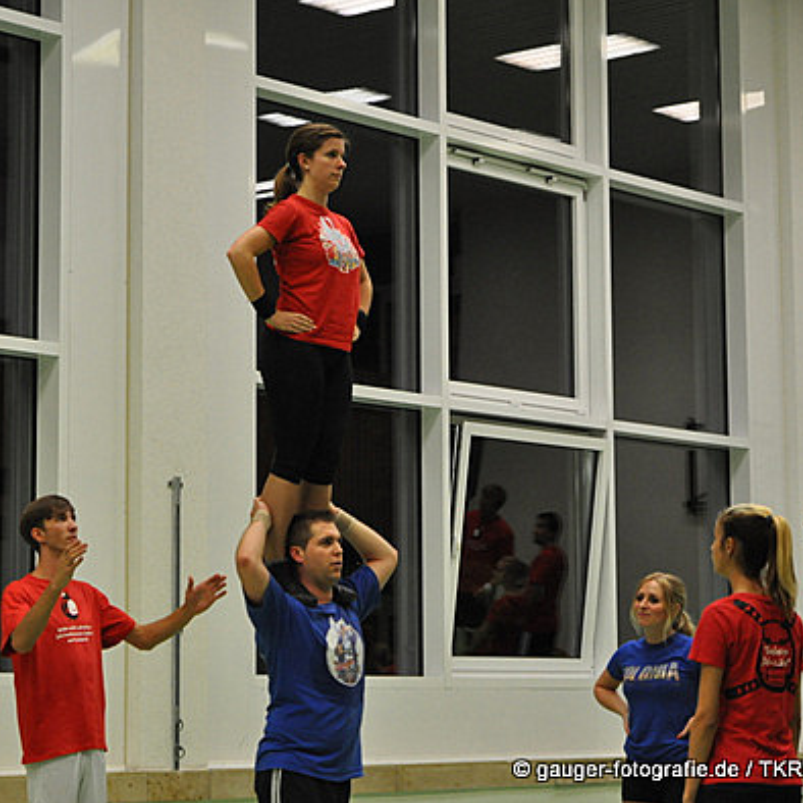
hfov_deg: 17.9
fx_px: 2546
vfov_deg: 17.9
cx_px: 302
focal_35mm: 97
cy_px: 403
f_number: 2.8
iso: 1250
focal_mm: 50
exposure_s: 1/200
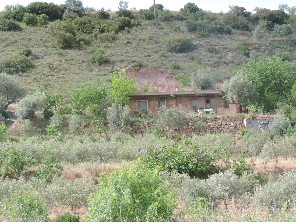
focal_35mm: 105
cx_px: 148
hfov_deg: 18.7
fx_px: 898
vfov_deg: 14.1
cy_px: 111
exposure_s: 1/200
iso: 80
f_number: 4.2
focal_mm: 18.7
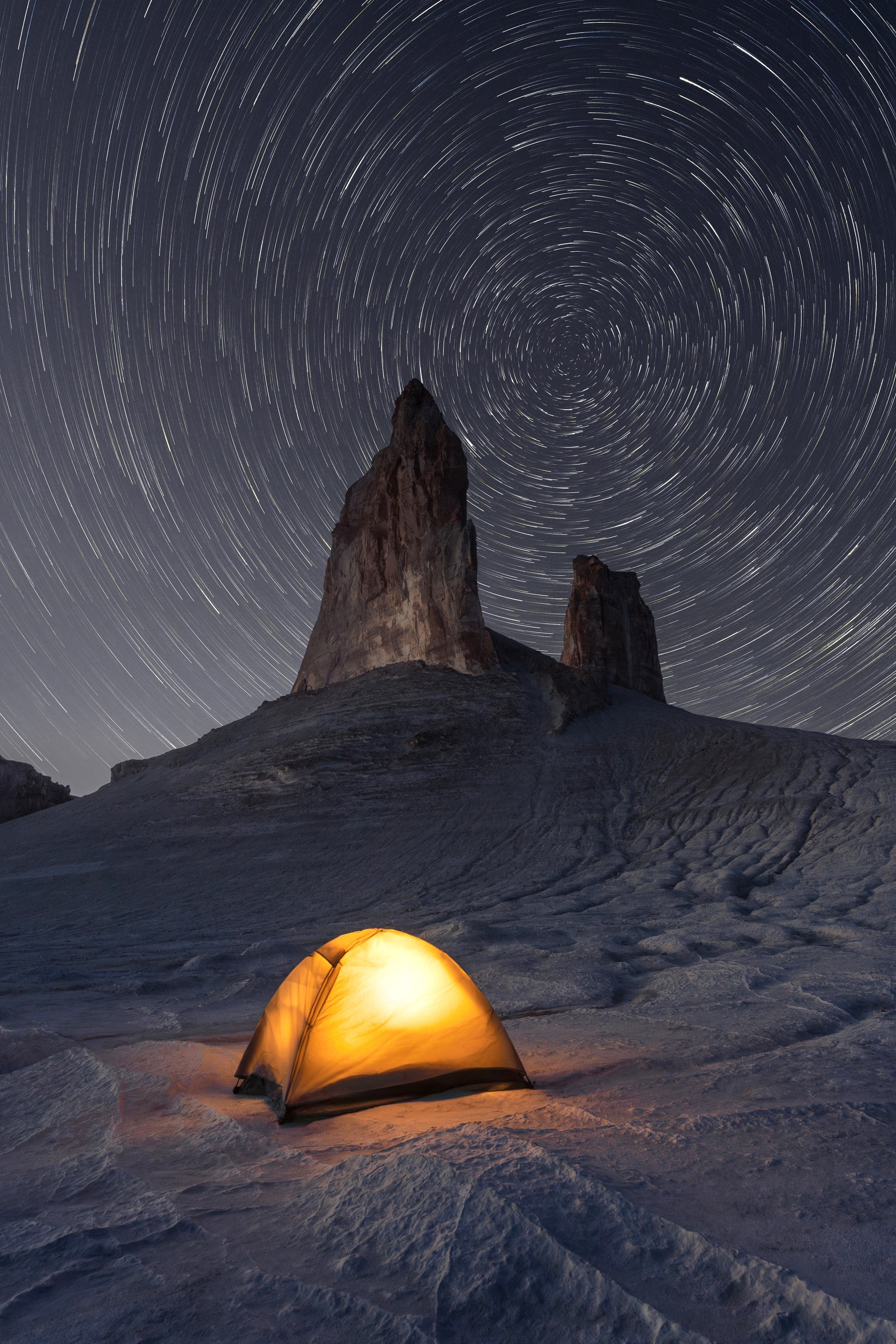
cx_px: 448
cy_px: 672
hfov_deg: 61.9
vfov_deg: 84.0
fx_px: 747
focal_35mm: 20
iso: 800
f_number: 11
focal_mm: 20
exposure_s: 3.2
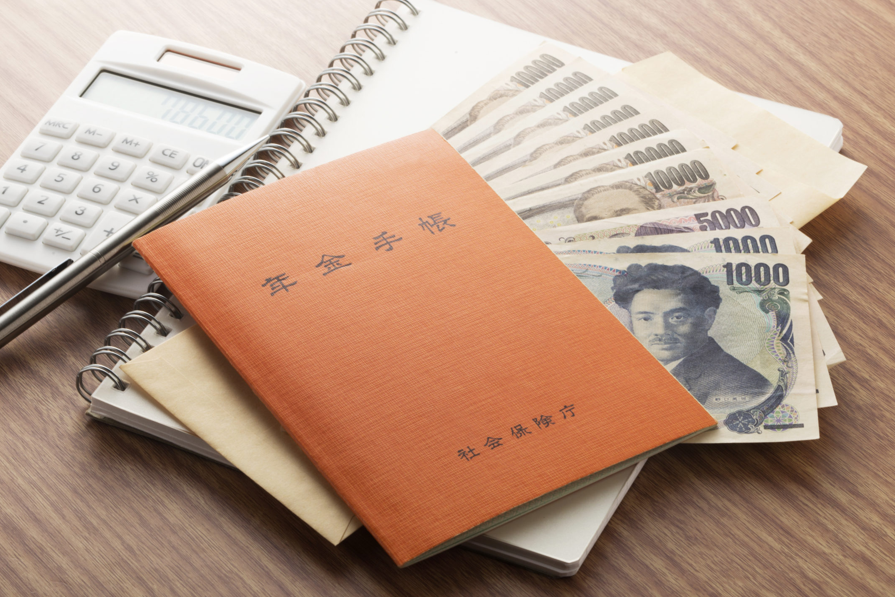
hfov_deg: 16.3
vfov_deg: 10.9
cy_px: 285
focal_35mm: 126
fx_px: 3134
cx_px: 395
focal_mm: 105
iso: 100
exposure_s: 1/125
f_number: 22
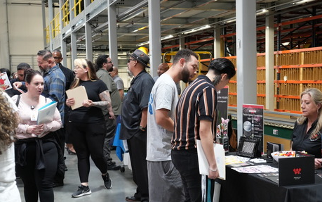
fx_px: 491
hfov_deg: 36.1
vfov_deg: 23.1
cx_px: 201
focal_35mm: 56
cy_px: 131
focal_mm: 42
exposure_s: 1/50
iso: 3200
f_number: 5.6
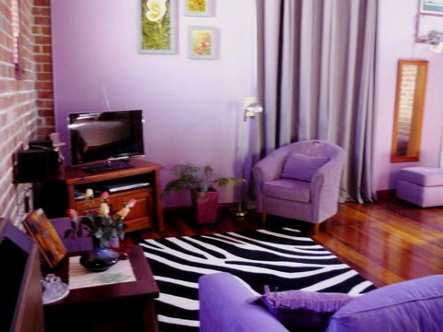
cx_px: 222
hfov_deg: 55.4
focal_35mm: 33
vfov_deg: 42.9
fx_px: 422
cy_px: 166
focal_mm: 5.5
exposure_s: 1/8
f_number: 2.8
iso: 400
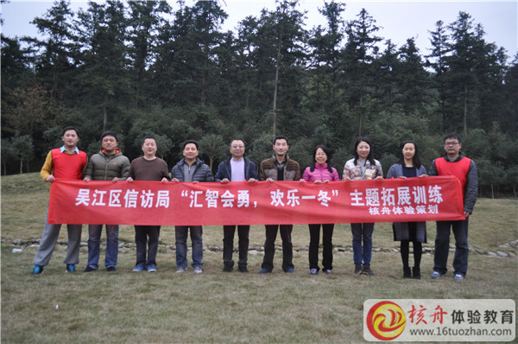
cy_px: 172
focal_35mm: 30
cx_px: 259
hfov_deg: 62.0
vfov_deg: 43.5
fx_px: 431
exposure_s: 1/500
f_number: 3.8
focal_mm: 20
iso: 1400
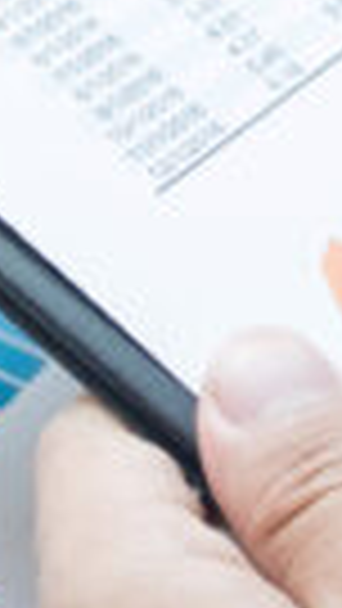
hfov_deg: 4.6
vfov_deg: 7.9
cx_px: 616
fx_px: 4237
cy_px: -480
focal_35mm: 263
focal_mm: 22.3
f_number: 3.2
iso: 400
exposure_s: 1/125
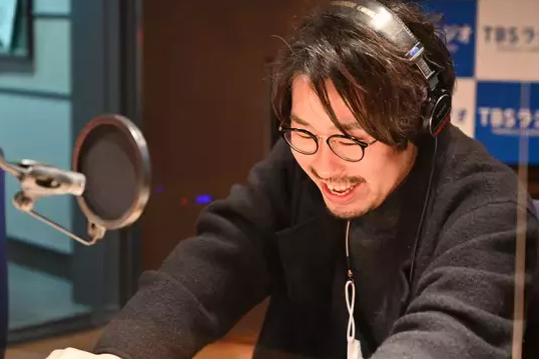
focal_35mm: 78
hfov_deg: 26.0
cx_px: 270
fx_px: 1168
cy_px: 179
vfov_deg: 17.5
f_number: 4
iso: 4500
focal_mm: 70
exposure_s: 1/60
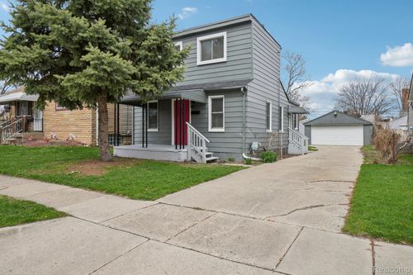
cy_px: 138
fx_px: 258
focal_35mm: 22
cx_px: 206
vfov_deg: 56.1
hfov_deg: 77.3
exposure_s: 1/250
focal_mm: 15
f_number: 8
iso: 100
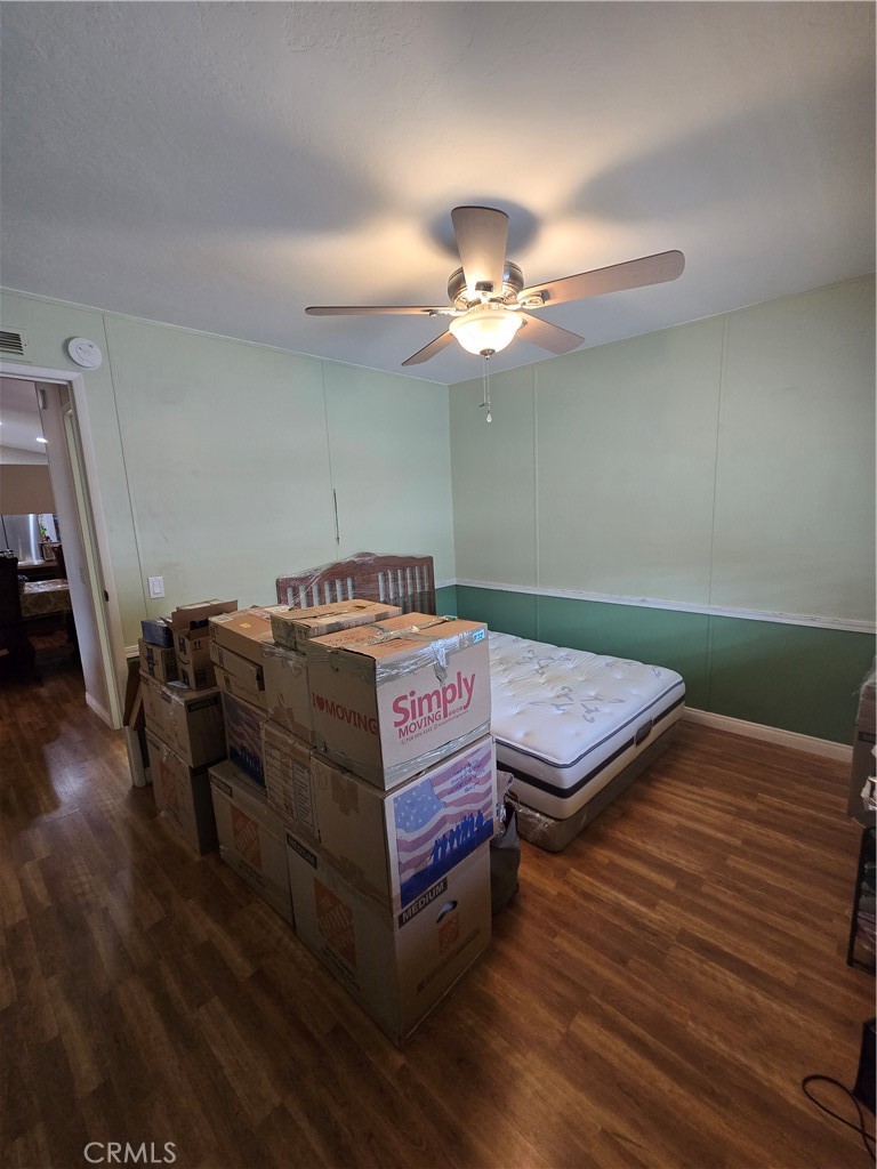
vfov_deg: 106.2
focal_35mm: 13
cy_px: 584
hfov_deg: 89.9
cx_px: 438
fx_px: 439
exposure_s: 1/60
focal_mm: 2.2
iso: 250
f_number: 2.2
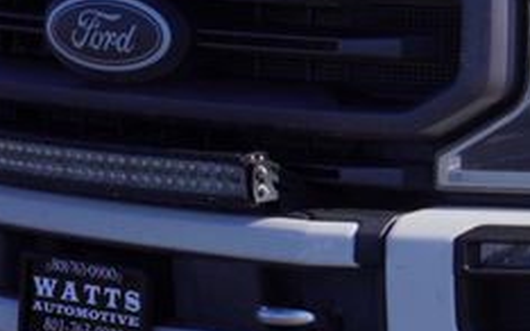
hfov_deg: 9.7
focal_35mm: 207
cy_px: 131
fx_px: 2992
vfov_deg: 6.3
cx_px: 886
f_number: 9
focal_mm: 31
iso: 100
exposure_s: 1/320
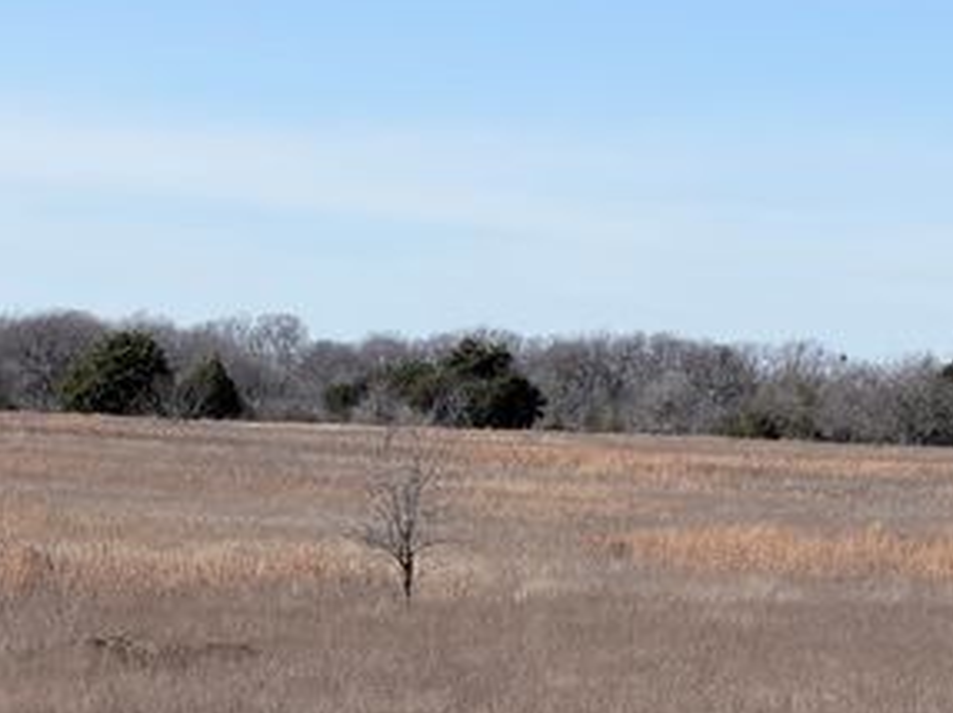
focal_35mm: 175
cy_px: 315
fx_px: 4814
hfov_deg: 11.3
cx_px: 293
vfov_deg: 8.5
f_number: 2.8
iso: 20
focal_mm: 16.89
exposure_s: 1/644
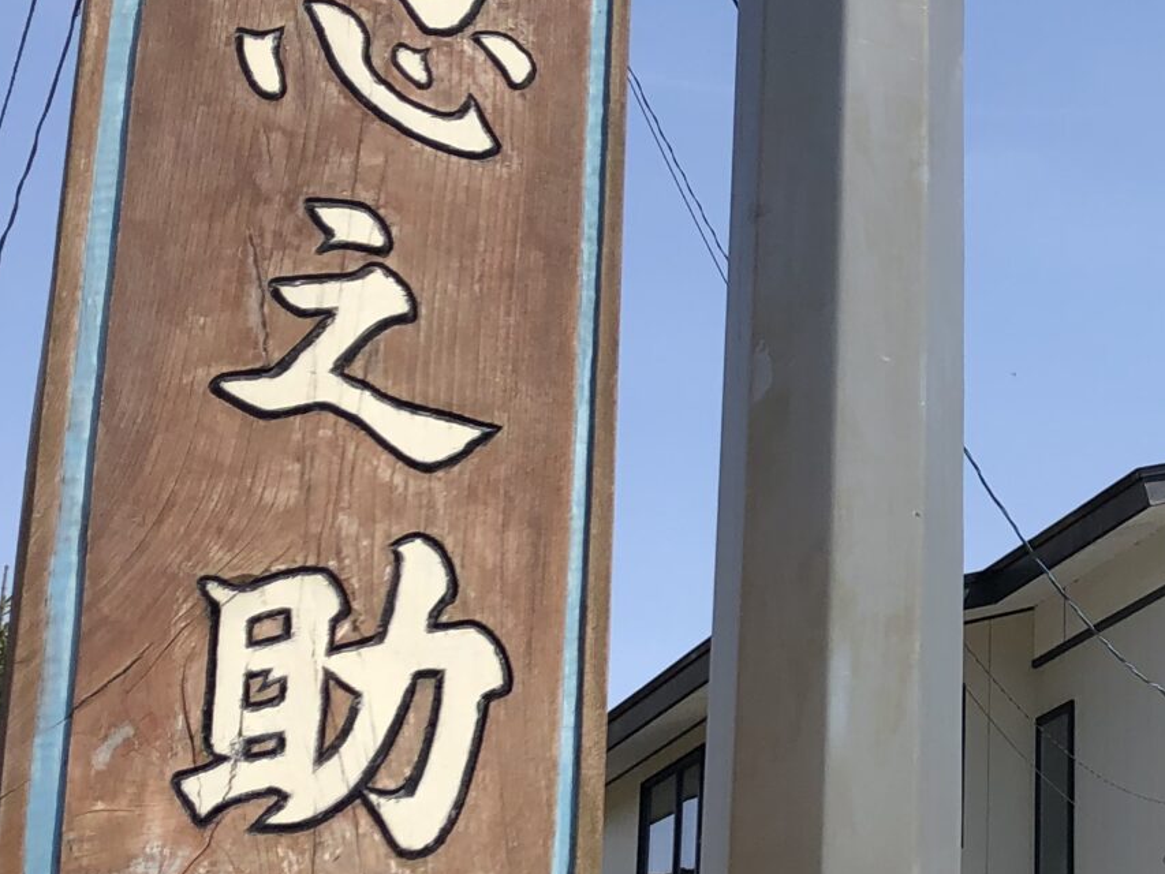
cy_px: 486
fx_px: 2827
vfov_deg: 17.6
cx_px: 1333
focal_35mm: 84
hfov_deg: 21.8
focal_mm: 3.99
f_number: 1.8
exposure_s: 1/2208
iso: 20
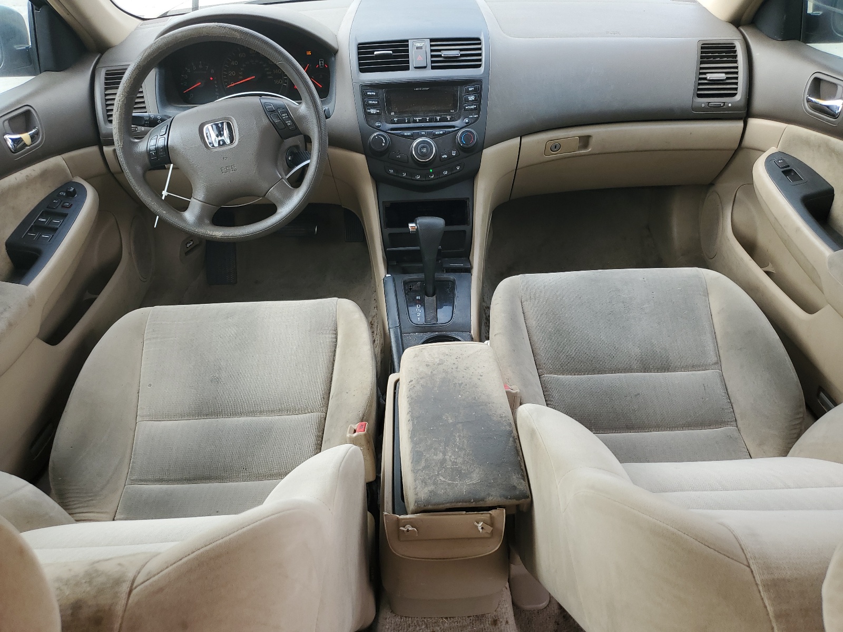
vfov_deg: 53.1
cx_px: 422
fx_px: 633
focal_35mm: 26
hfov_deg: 67.3
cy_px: 316
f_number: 1.5
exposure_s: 1/217
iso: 50
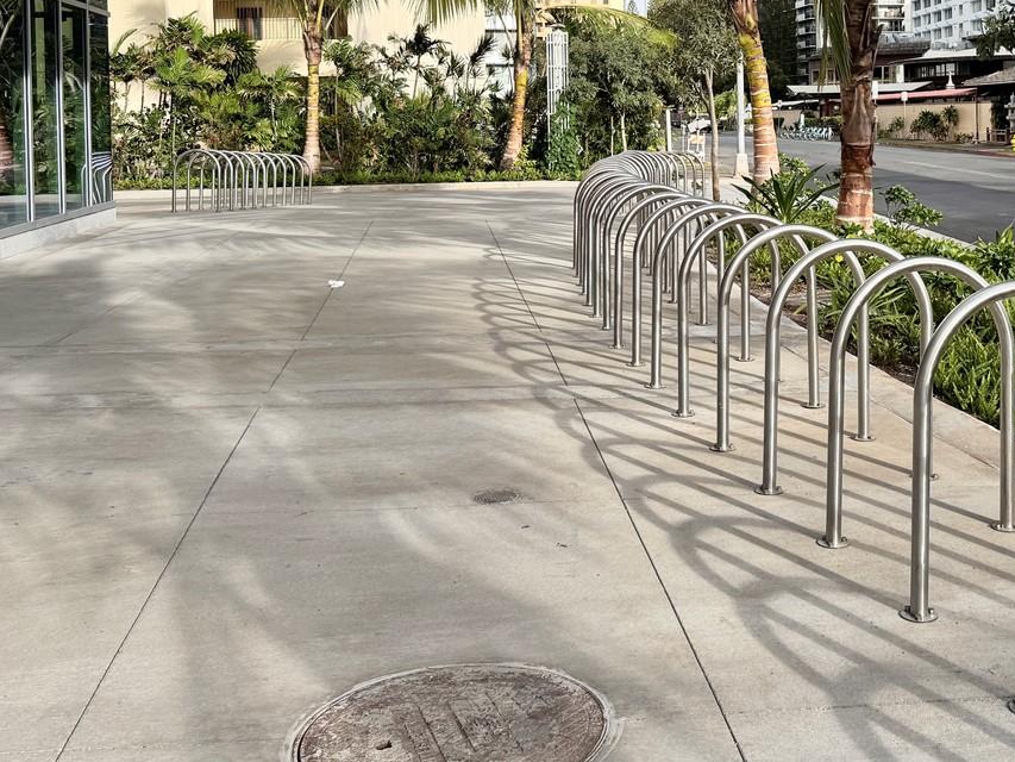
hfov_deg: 40.5
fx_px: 1320
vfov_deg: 31.2
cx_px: 800
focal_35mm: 45
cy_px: 133
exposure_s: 1/2833
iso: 80
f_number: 1.78
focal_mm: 6.76
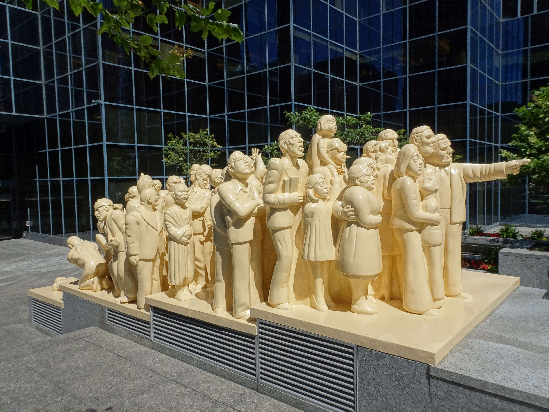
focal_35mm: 25
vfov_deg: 54.9
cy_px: 202
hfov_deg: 69.4
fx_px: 396
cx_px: 284
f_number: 6.3
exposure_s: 1/400
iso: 80
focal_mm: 4.13
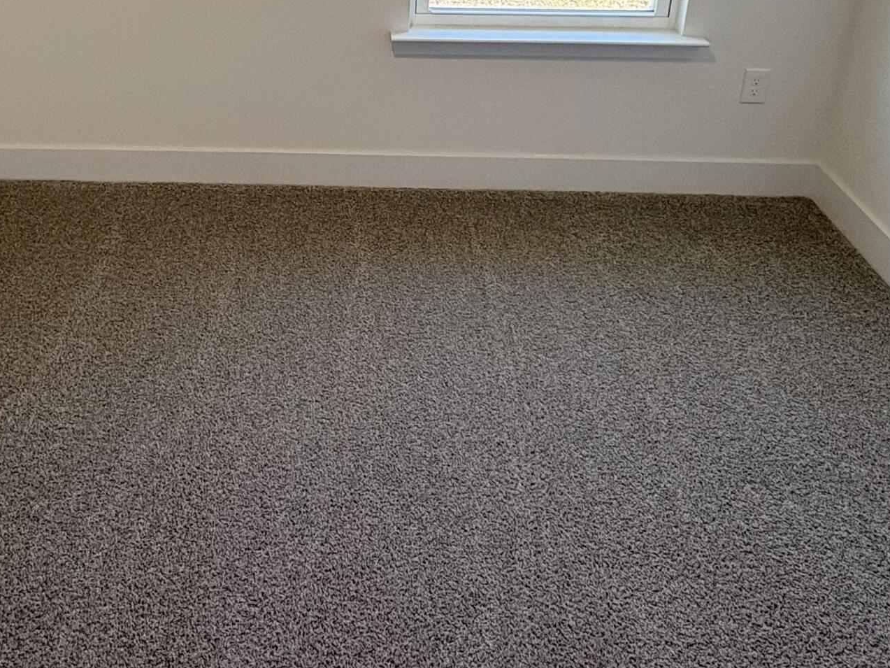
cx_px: 315
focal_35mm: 33
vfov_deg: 38.4
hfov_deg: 54.5
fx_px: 849
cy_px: 10
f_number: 2.2
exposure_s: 1/120
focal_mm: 2.22
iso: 80
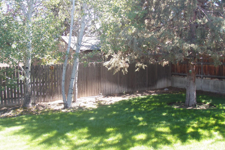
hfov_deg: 48.5
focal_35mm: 40
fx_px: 250
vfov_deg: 33.4
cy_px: 73
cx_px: 113
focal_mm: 6.7
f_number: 3.5
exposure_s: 1/50
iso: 80
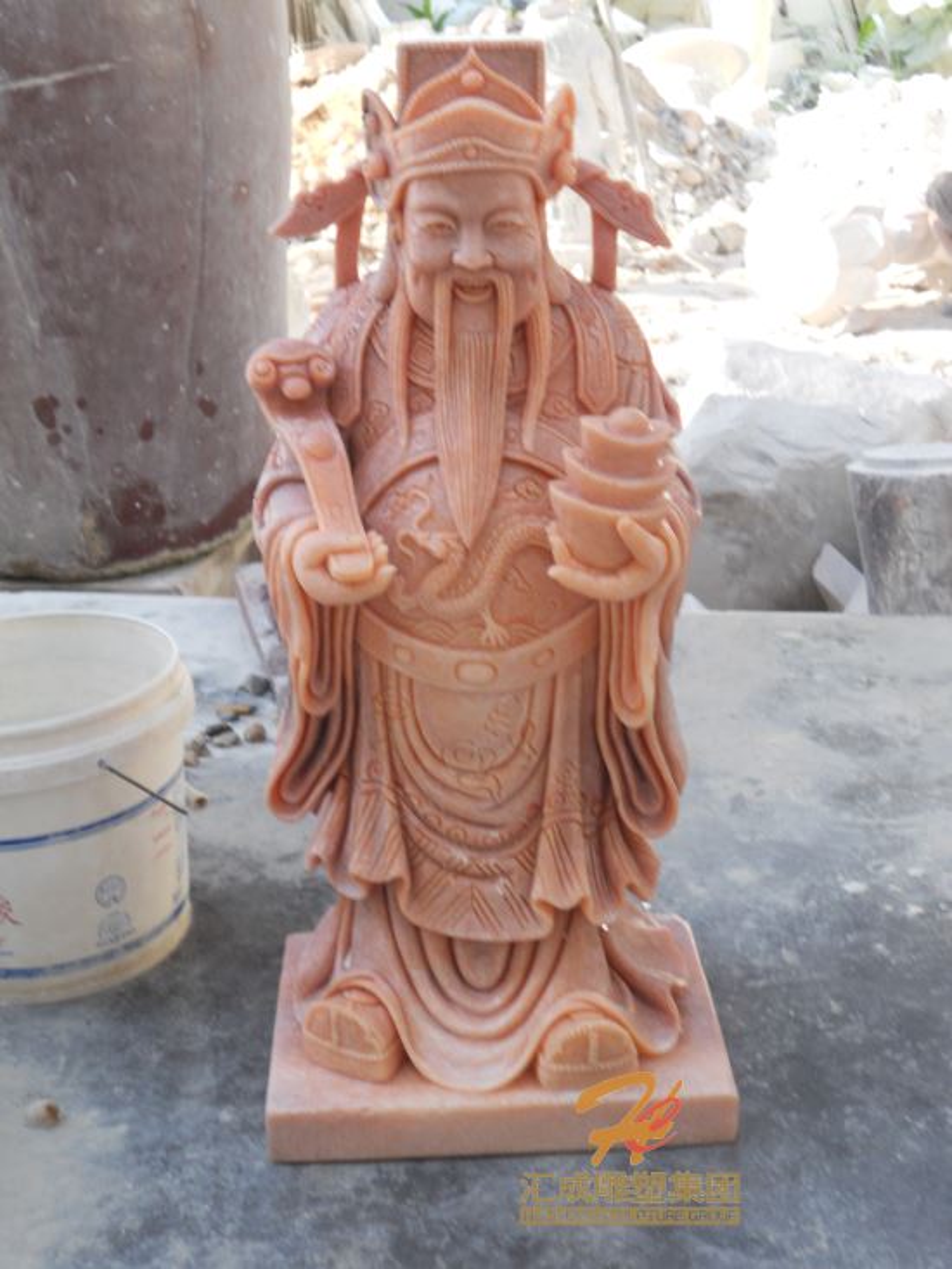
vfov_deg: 41.2
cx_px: 476
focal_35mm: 46
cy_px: 634
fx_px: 1686
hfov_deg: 31.5
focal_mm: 8.2
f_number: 4.3
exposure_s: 1/30
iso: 80
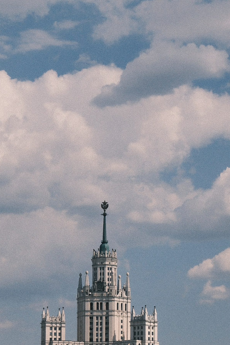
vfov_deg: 12.1
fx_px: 1619
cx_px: 50
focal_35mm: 169
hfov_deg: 8.1
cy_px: 309
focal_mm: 52.4
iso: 400
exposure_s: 1/3200
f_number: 5.6
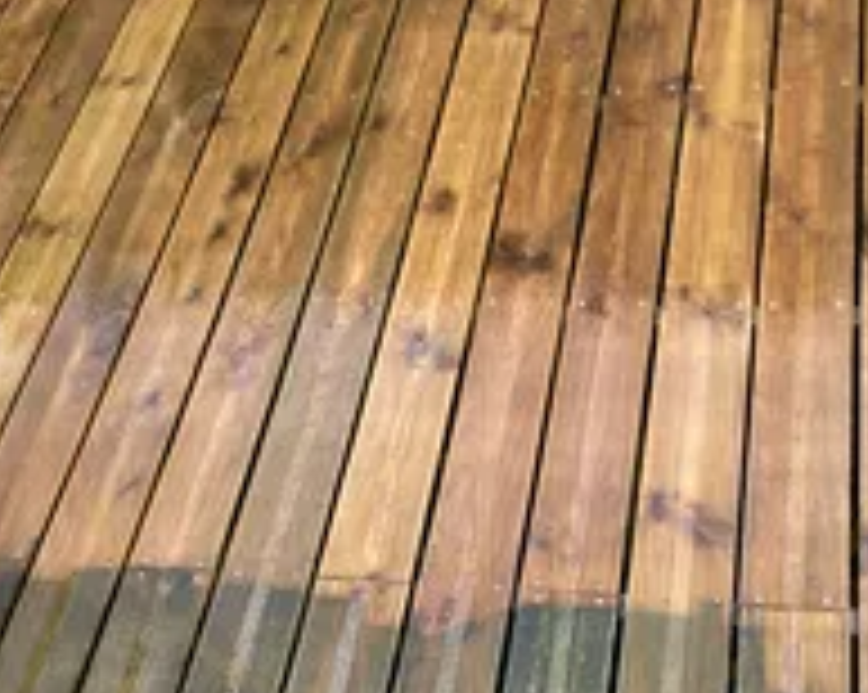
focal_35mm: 53
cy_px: 495
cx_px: 483
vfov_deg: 28.3
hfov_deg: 35.4
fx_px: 1360
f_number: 1.8
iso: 40
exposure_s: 1/122
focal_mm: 4.25
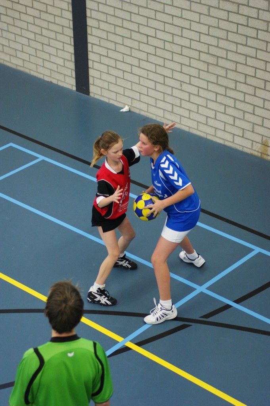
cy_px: 203
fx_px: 1014
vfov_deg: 22.6
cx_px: 135
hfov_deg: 15.2
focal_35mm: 90
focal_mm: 60
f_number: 2.8
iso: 800
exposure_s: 1/200
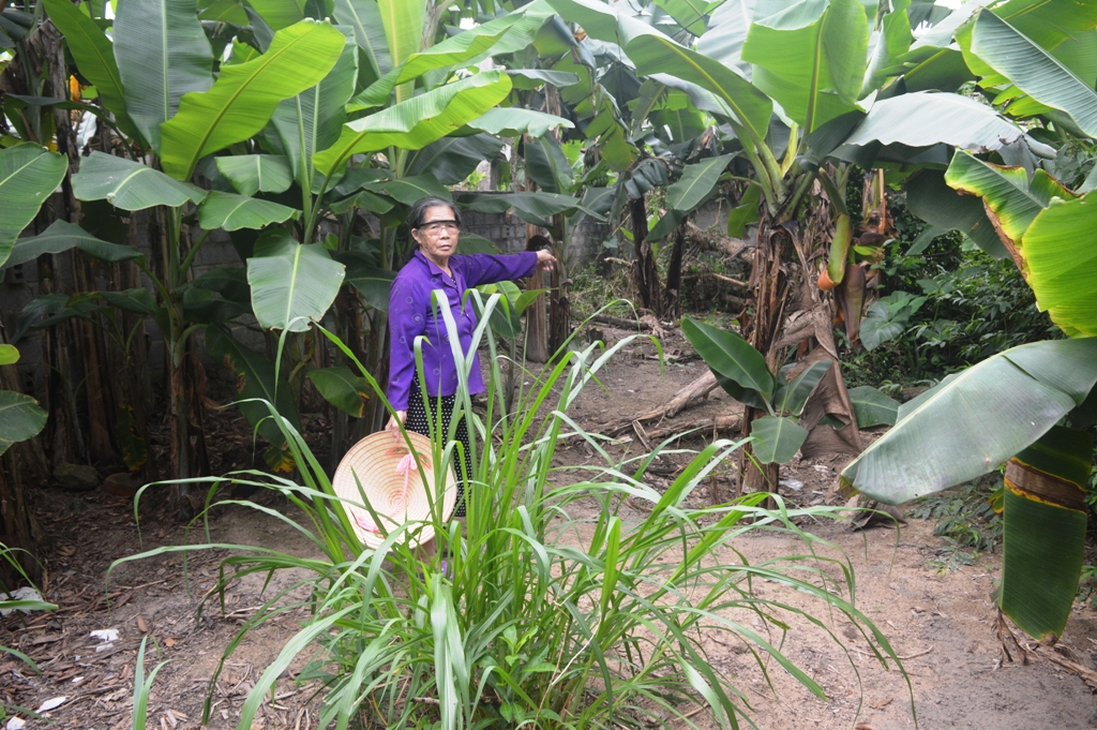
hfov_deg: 67.4
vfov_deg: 47.9
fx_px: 822
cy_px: 365
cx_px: 548
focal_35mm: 27
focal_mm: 18
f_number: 5.6
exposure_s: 1/125
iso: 320
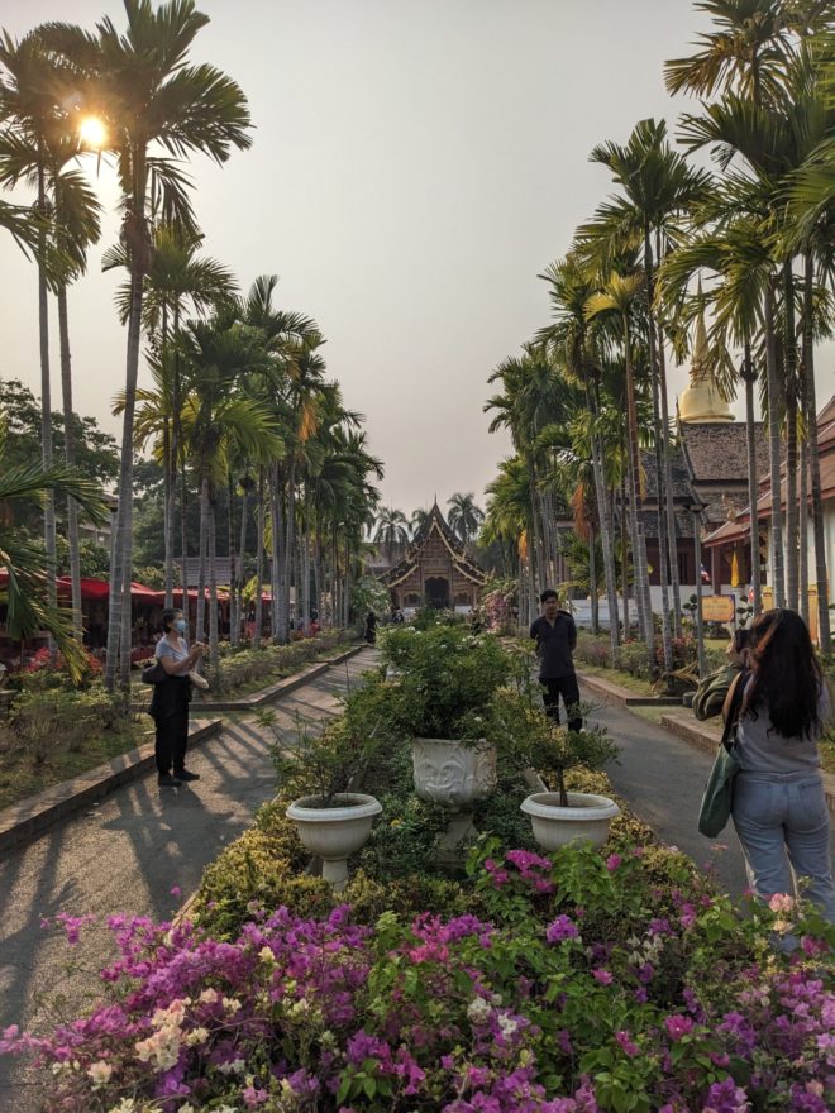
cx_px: 418
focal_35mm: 27
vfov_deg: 65.3
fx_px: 868
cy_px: 556
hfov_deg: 51.4
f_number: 1.73
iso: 96
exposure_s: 1/11765
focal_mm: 4.38
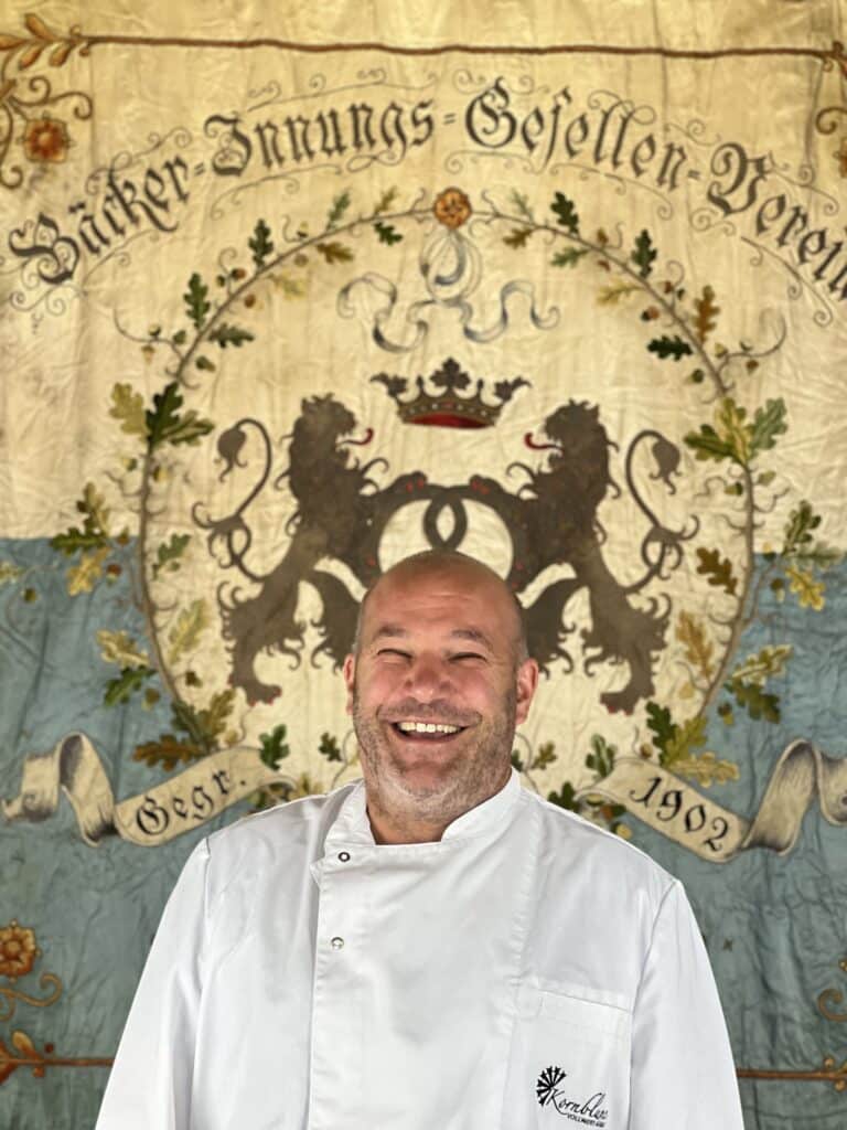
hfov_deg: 19.1
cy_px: 565
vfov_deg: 25.3
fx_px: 2512
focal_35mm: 77
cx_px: 424
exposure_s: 1/50
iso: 125
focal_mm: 9
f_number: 2.8
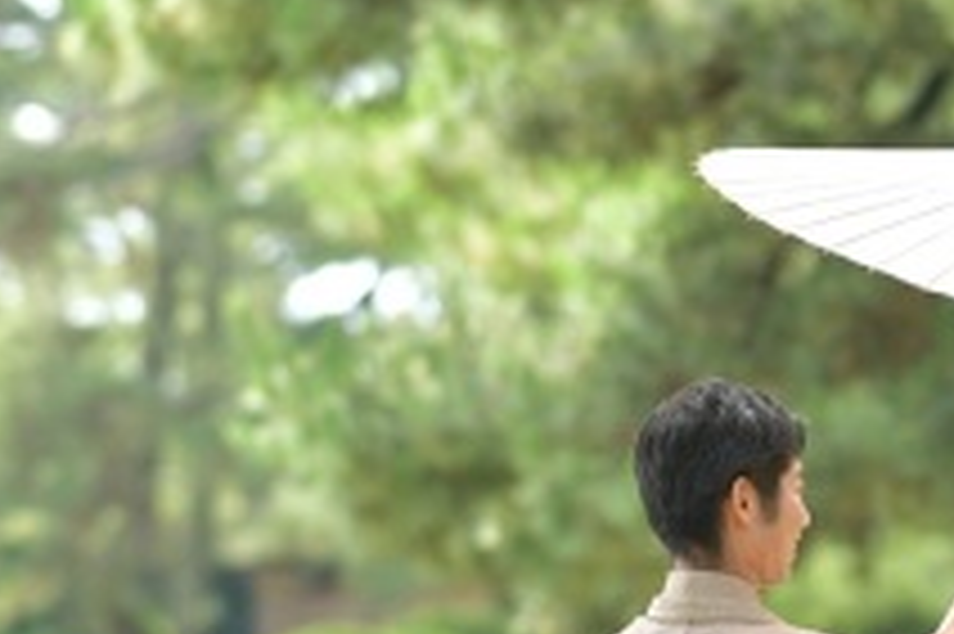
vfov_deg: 3.5
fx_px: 10486
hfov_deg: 5.2
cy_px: 744
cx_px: 1260
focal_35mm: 396
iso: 100
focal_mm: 105
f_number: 2.5
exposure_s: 1/250
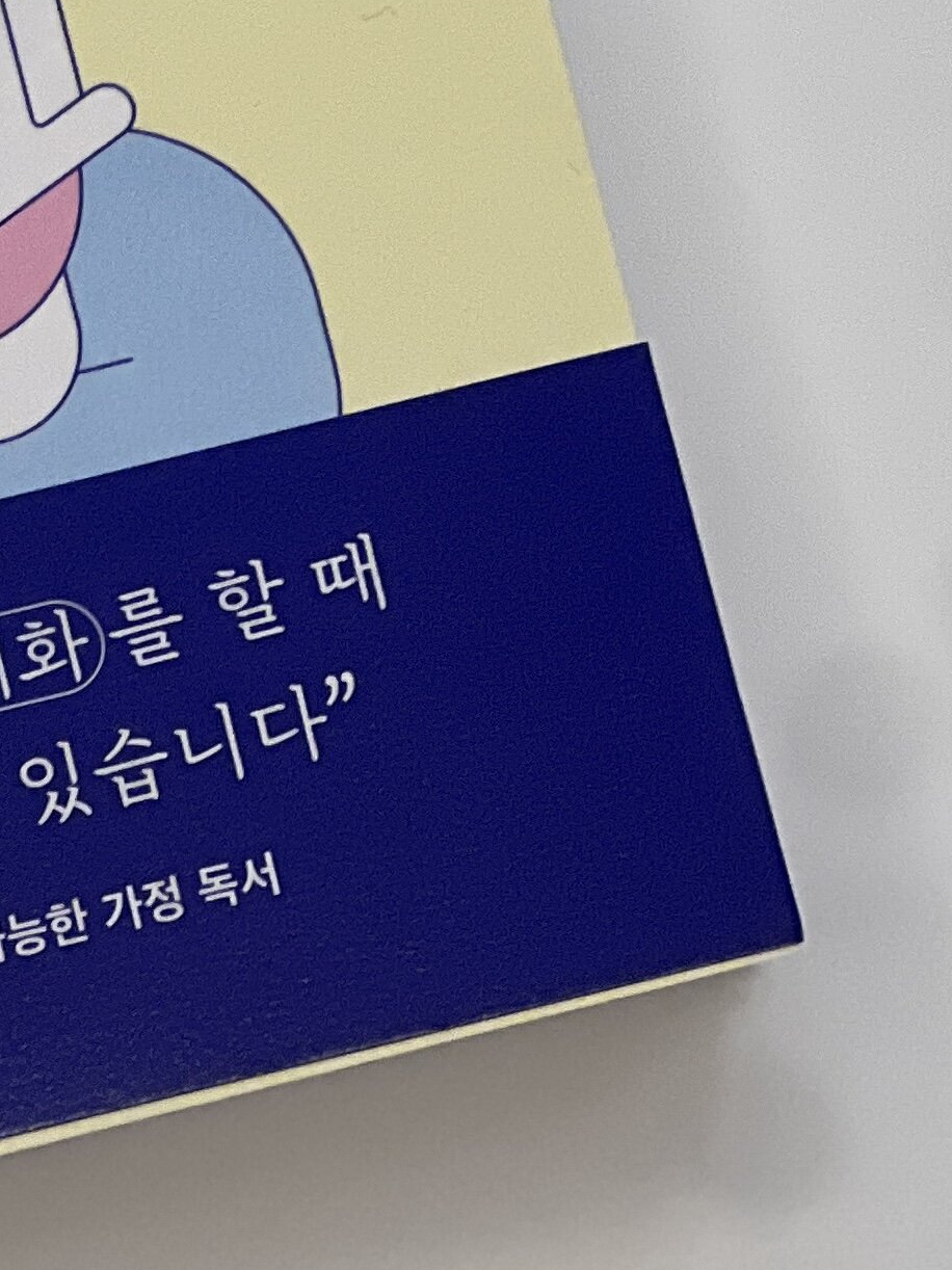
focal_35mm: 254
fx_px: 9317
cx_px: -224
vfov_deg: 7.7
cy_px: -114
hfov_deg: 5.8
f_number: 2.8
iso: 250
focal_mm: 9
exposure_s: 1/94
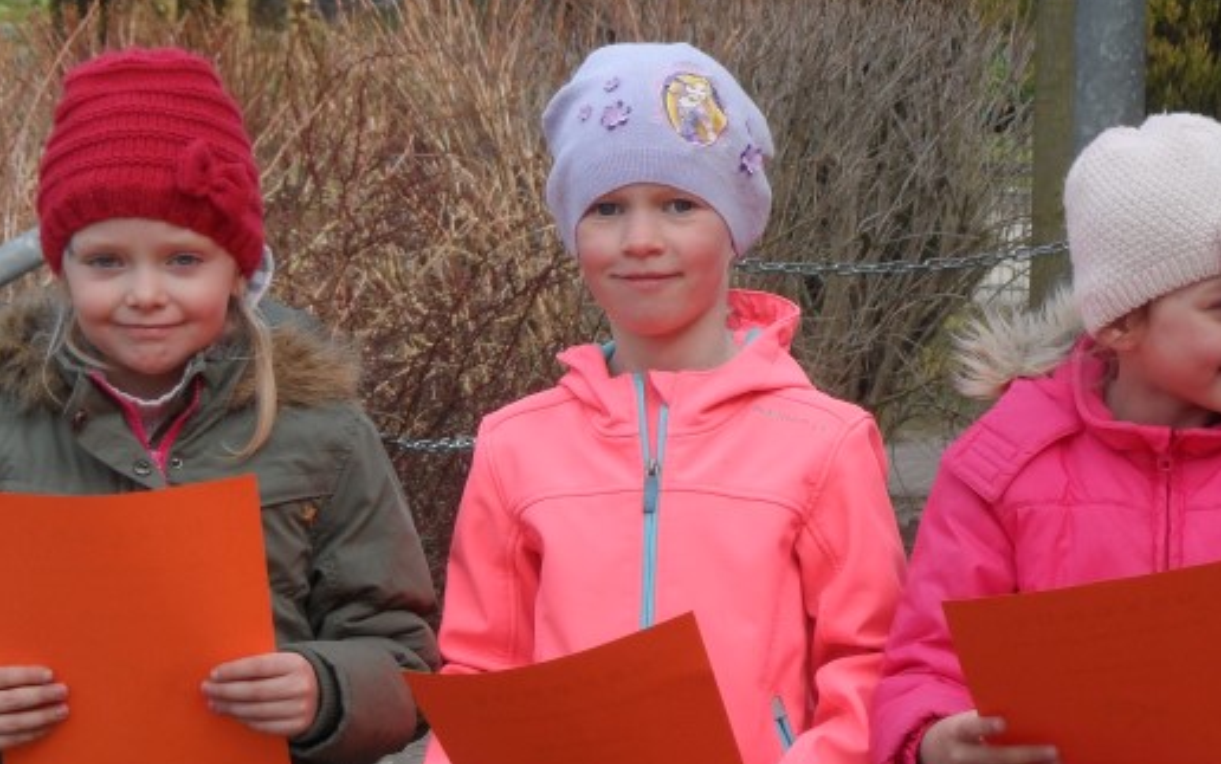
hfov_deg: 9.2
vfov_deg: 5.8
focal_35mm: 227
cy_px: 459
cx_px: 980
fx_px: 7557
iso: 80
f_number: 5.2
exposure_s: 1/180
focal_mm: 19.8
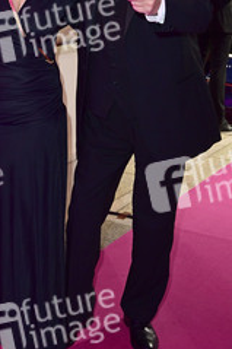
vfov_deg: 29.8
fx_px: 649
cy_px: 105
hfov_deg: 20.2
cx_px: 88
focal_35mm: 67
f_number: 5.6
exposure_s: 1/80
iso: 2000
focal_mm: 40
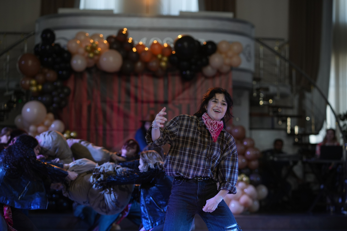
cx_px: 174
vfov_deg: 16.1
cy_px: 116
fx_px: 819
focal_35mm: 85
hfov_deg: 23.9
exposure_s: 1/400
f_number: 2.2
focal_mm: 85
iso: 800
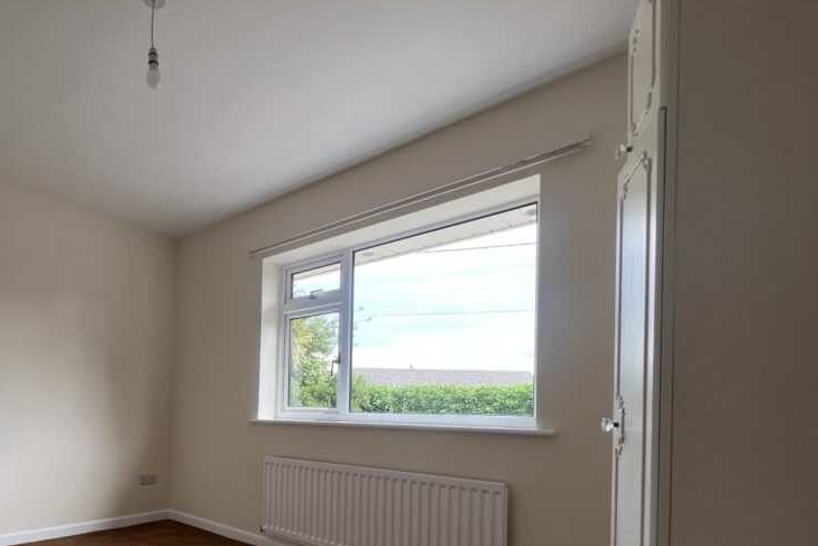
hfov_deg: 83.6
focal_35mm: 19
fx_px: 432
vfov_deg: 61.0
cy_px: 409
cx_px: 265
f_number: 1.8
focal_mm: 1.57
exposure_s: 1/175
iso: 32
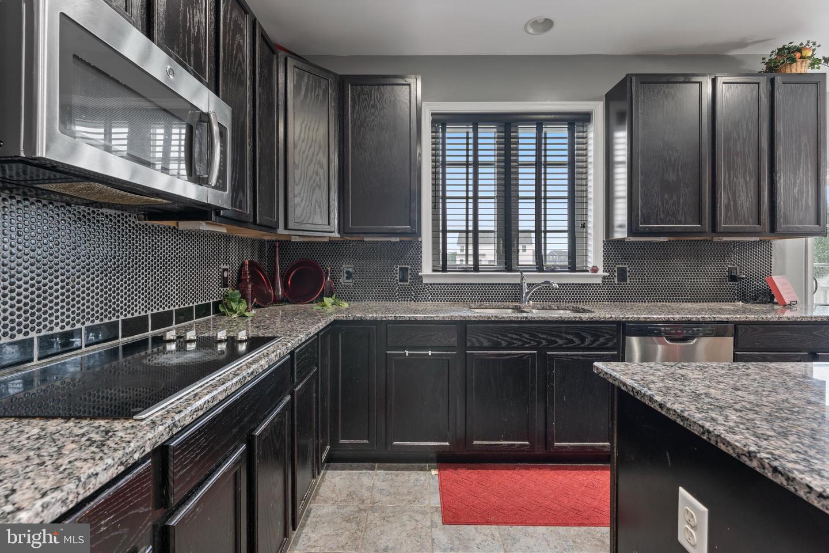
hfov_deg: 96.4
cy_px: 276
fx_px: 371
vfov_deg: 73.4
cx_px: 414
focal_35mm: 16
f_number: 9
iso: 400
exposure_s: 1.6
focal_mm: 16.1
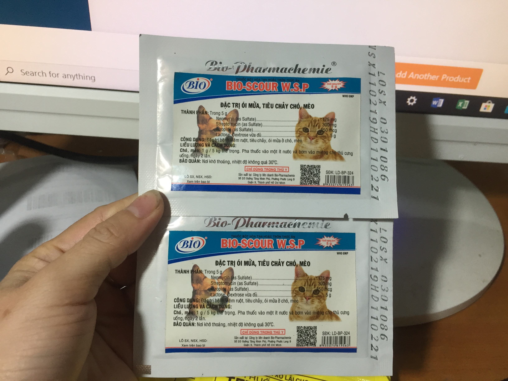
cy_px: 190
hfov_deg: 61.7
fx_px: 426
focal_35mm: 29
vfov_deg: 48.2
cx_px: 254
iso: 50
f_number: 2.2
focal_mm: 4.15
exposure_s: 1/33
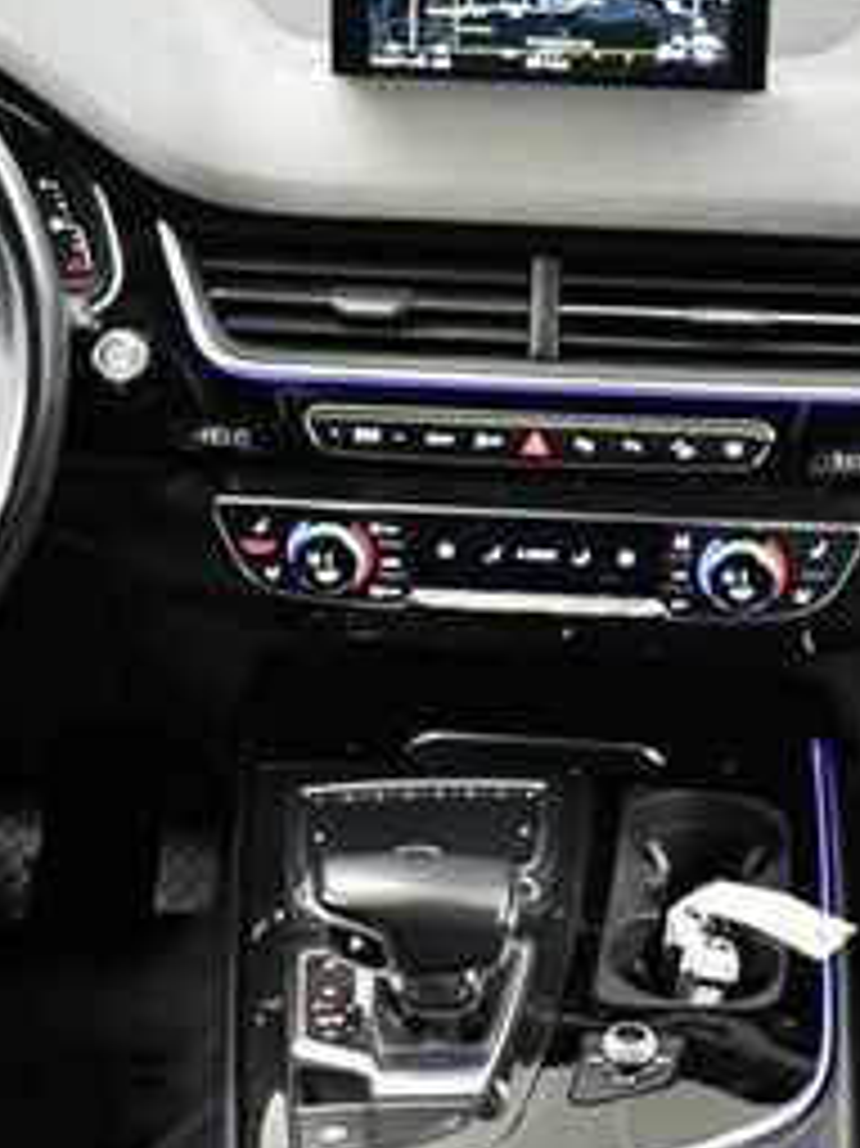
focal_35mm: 87
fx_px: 2884
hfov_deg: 16.9
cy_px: 549
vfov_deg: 22.5
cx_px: 563
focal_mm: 18
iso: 3600
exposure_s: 1/60
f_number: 3.5
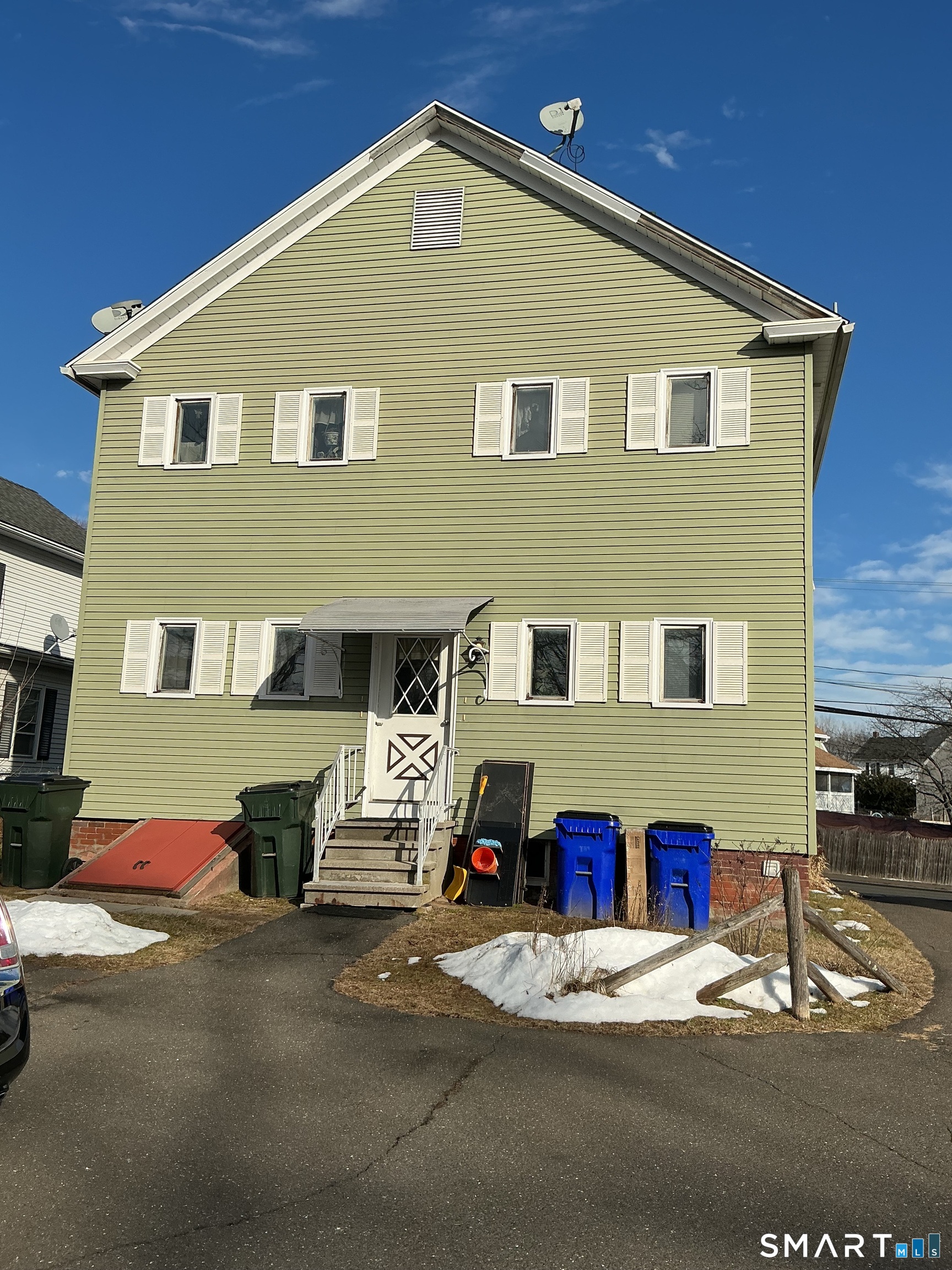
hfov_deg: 48.2
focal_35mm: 29
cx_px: 476
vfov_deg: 61.7
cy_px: 635
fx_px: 1063
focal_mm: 3
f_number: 1.8
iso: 25
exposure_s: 1/3322
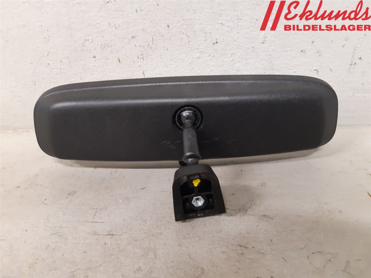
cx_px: 186
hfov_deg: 67.3
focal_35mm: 26
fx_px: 279
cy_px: 139
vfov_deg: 53.1
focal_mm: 3.93
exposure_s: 1/33
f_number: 1.7
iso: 250
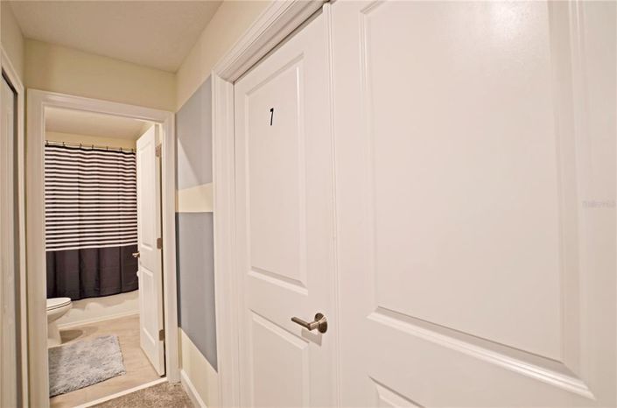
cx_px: 308
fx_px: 256
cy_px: 204
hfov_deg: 100.5
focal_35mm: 15
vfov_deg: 77.0
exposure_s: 1/13
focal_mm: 10
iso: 100
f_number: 4.5
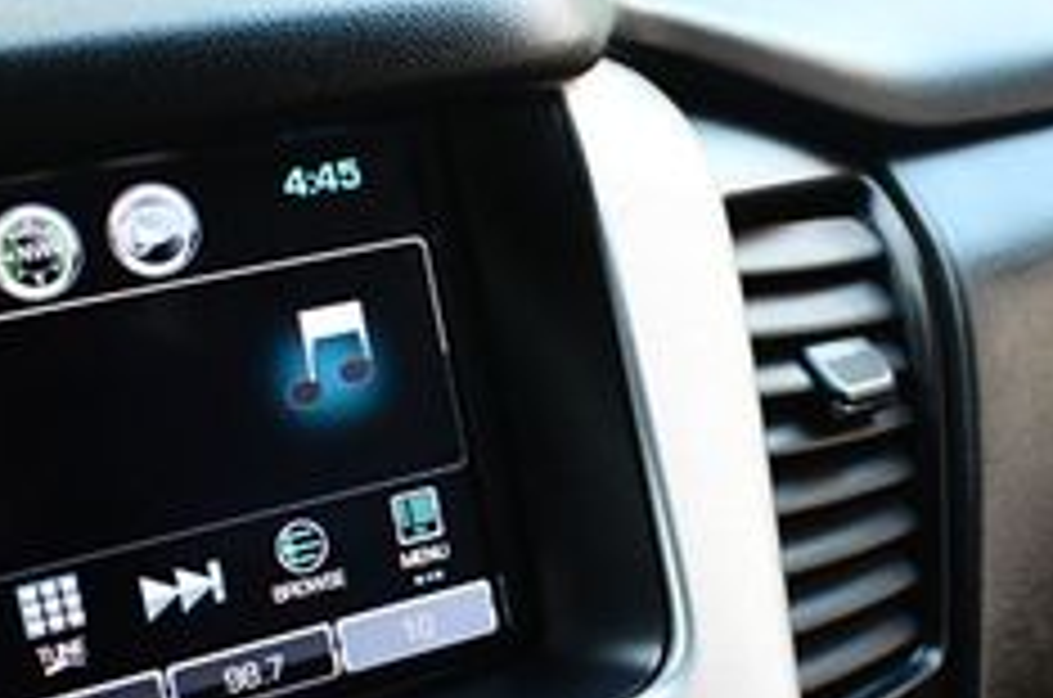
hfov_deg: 26.8
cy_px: 594
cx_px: 850
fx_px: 2160
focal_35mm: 74
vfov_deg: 18.1
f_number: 3.5
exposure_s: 1/125
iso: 2500
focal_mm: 18
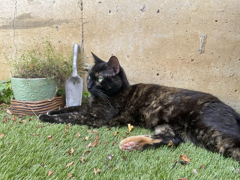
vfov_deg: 48.2
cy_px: 90
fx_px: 201
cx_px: 120
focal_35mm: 29
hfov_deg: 61.7
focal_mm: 3
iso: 32
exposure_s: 1/122
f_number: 1.8
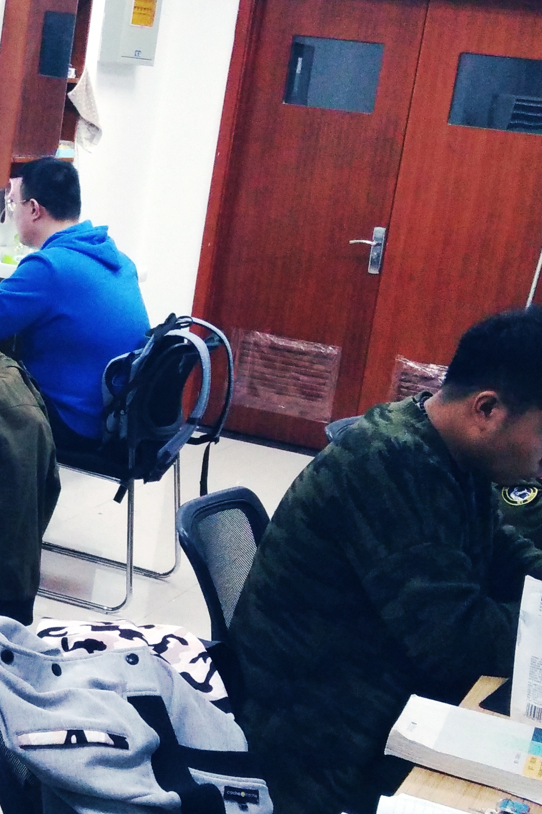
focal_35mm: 58
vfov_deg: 34.5
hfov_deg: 21.7
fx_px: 1310
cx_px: -101
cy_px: 359
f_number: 2.2
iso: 267
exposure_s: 1/33.3
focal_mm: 3.66
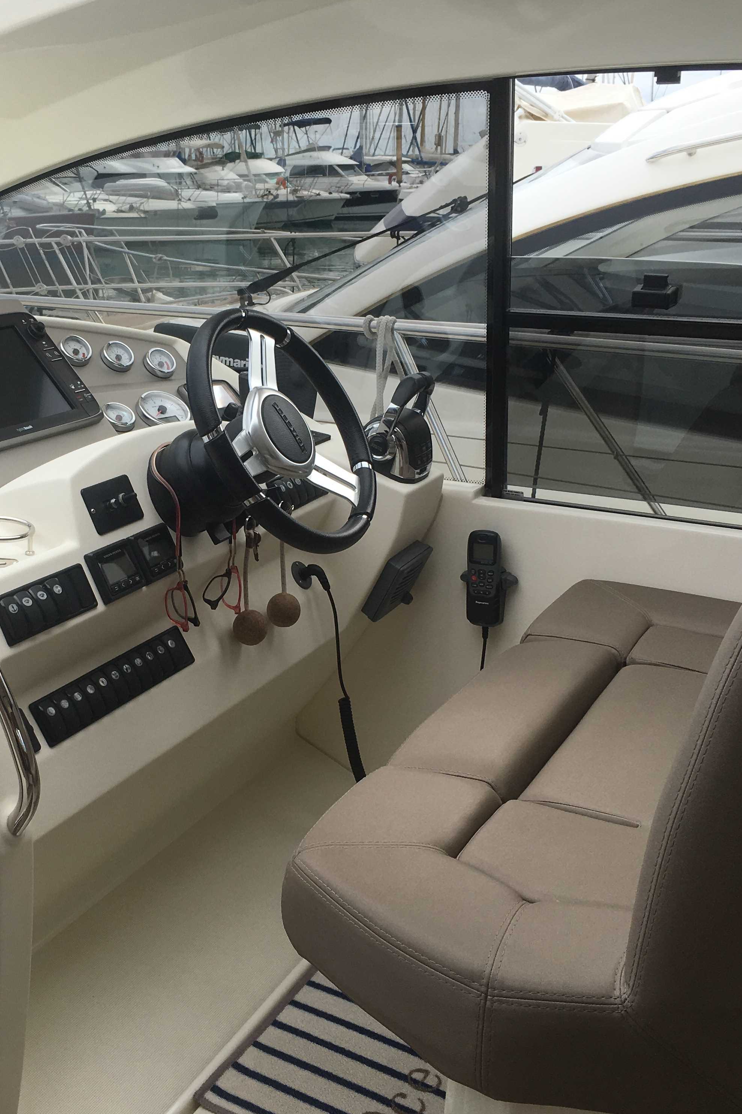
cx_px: 240
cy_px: 559
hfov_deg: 32.3
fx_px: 1268
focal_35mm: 41
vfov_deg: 47.4
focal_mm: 4.15
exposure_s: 1/1026
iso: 25
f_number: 2.2
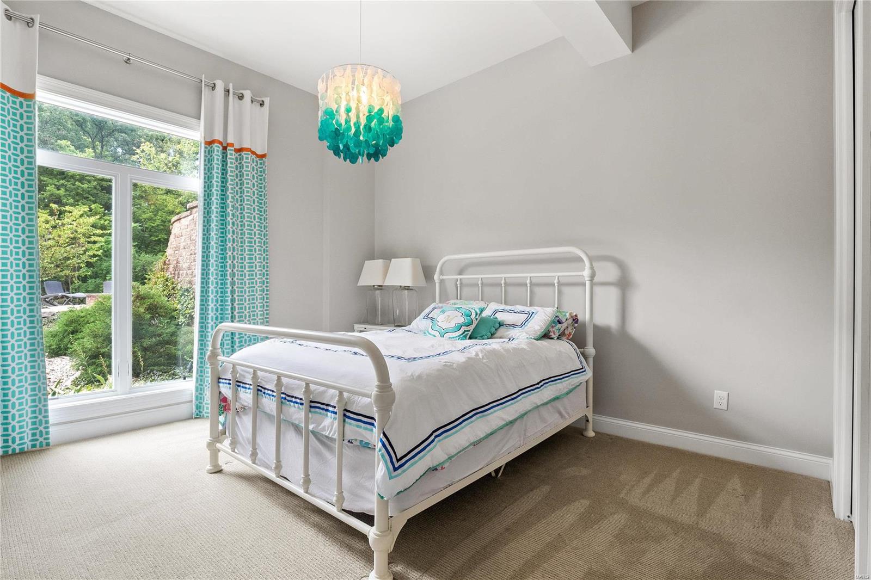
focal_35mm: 16
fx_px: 387
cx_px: 436
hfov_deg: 96.7
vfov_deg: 73.7
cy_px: 290
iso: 400
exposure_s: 1/6
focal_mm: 8
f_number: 8
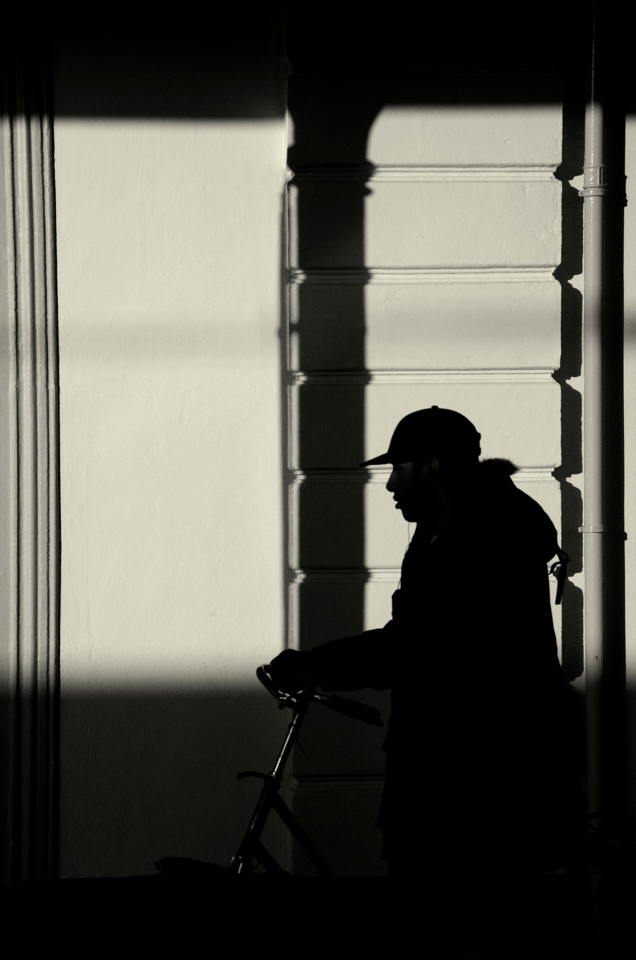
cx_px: 318
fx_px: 3194
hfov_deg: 11.4
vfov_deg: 17.1
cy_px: 480
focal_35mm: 120
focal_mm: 80
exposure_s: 1/8000
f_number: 5
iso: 800
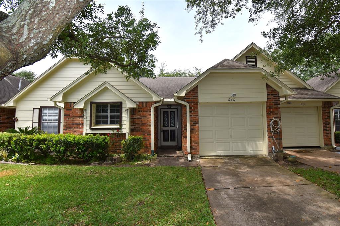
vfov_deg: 63.2
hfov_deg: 85.4
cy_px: 113
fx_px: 184
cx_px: 170
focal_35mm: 20
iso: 100
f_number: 7.1
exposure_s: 1/200
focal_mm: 13
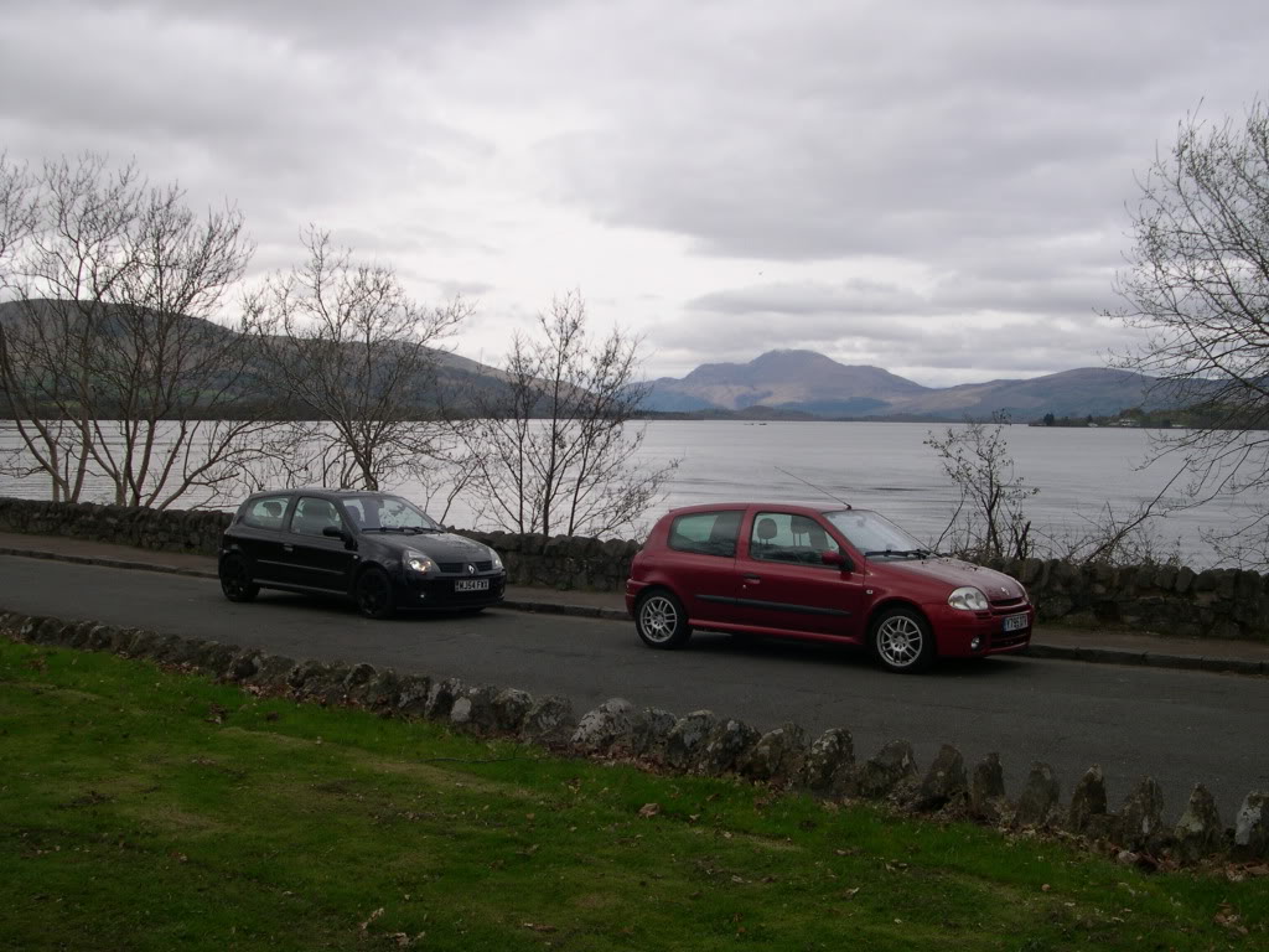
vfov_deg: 37.7
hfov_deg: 49.0
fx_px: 1393
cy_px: 476
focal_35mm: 38
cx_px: 634
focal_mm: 8
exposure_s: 1/115
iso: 100
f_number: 7.6
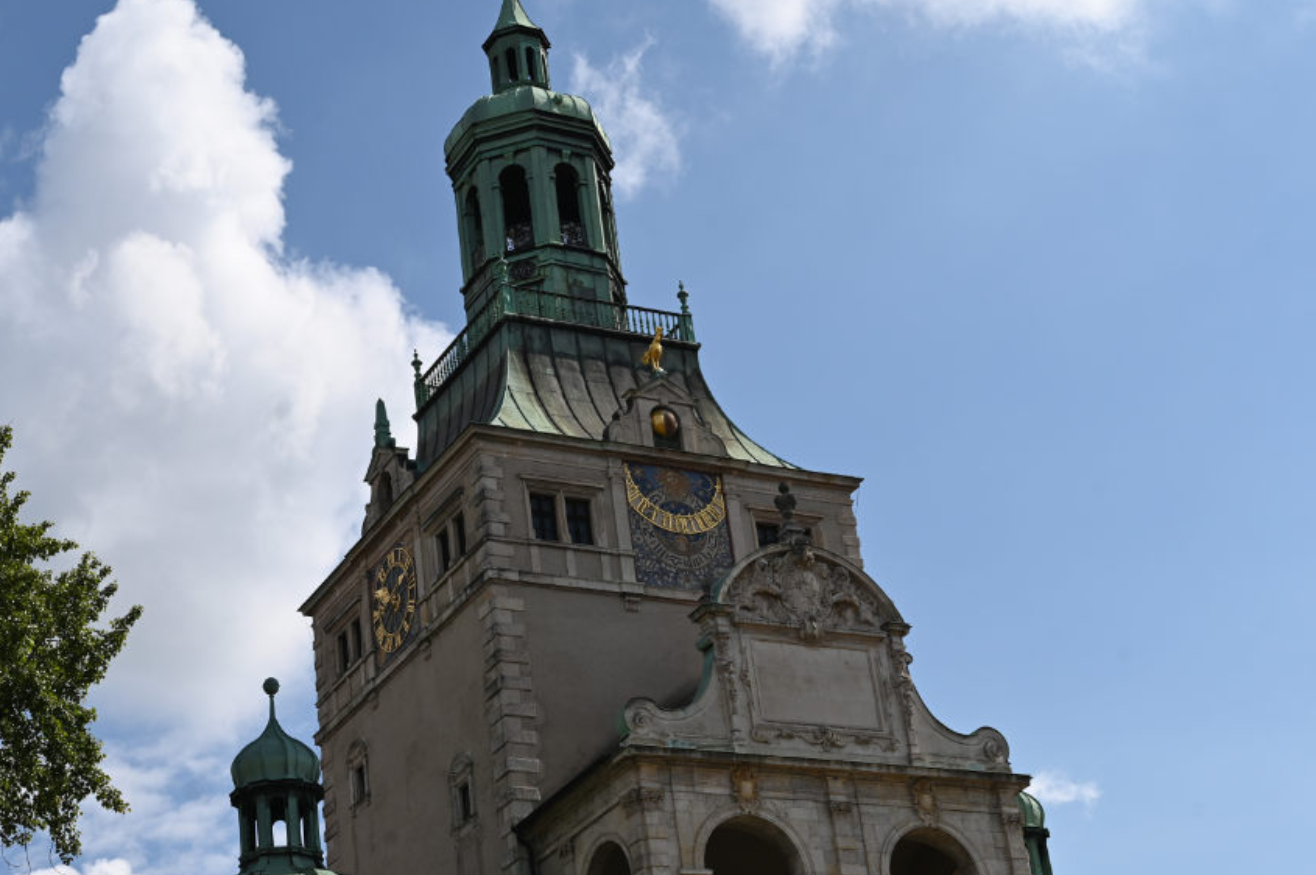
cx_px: 668
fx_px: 2301
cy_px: 473
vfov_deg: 21.5
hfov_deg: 31.9
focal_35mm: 63
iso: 100
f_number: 8
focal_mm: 52
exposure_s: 1/500
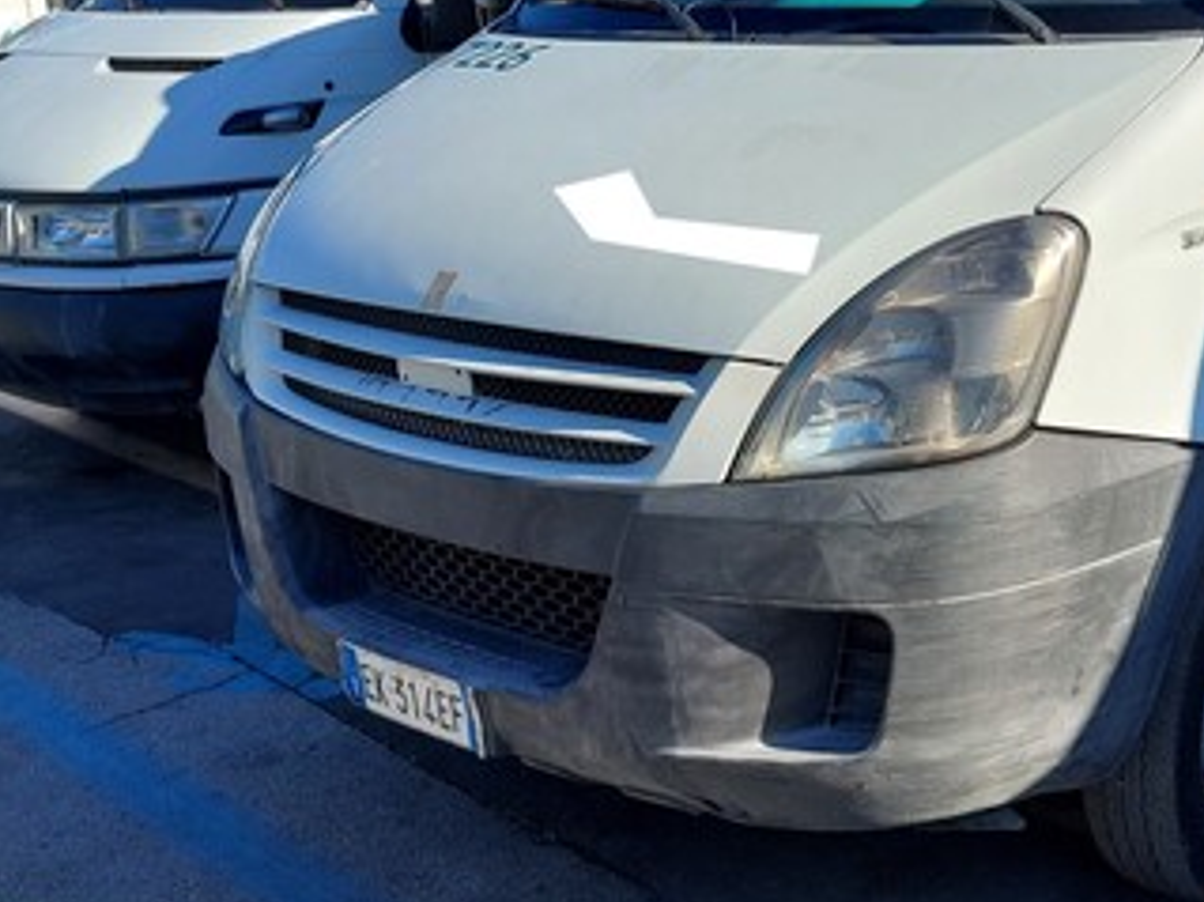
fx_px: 1634
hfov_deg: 39.1
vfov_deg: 30.5
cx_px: 944
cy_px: 272
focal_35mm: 47
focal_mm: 5.23
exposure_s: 1/729
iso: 25
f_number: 1.8
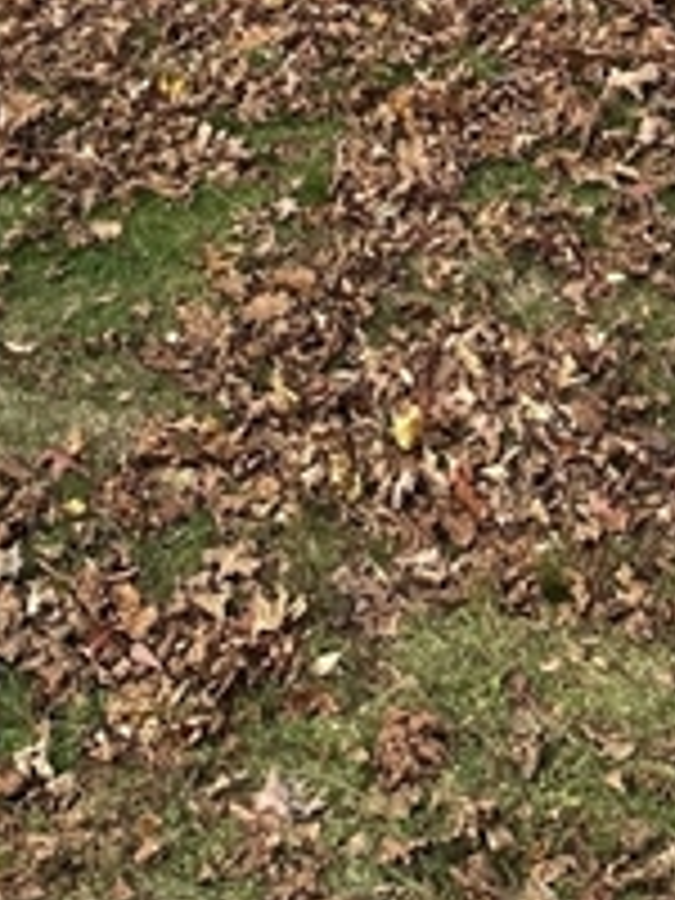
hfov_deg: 14.8
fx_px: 2600
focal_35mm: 100
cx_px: 274
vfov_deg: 16.3
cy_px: -760
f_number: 1.5
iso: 50
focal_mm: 5.7
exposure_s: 1/1449
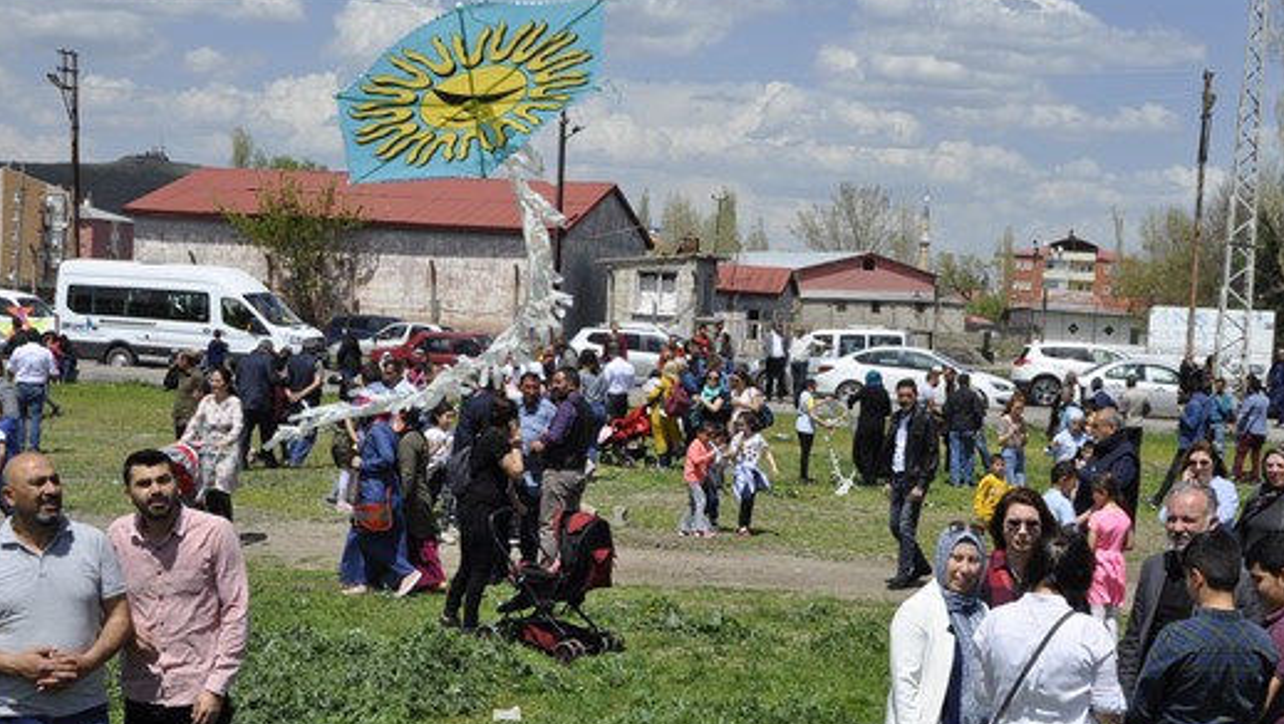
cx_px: 741
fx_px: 2146
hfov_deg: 33.2
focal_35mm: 63
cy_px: 461
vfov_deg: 19.1
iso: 200
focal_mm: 32
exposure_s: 1/400
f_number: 10
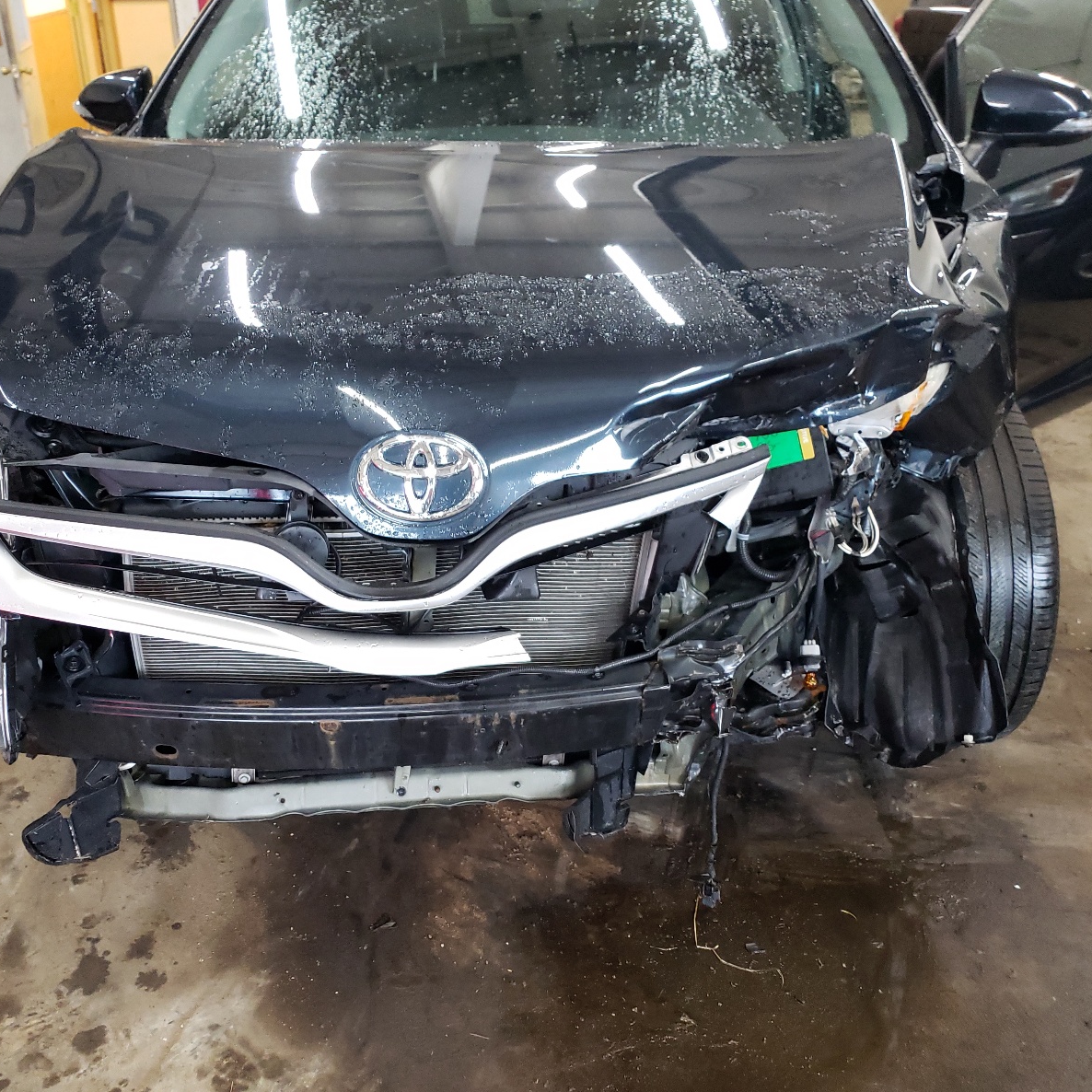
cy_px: 551
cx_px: 504
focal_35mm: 31
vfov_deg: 52.5
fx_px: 1106
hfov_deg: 52.5
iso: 327
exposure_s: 1/60.2
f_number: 1.5
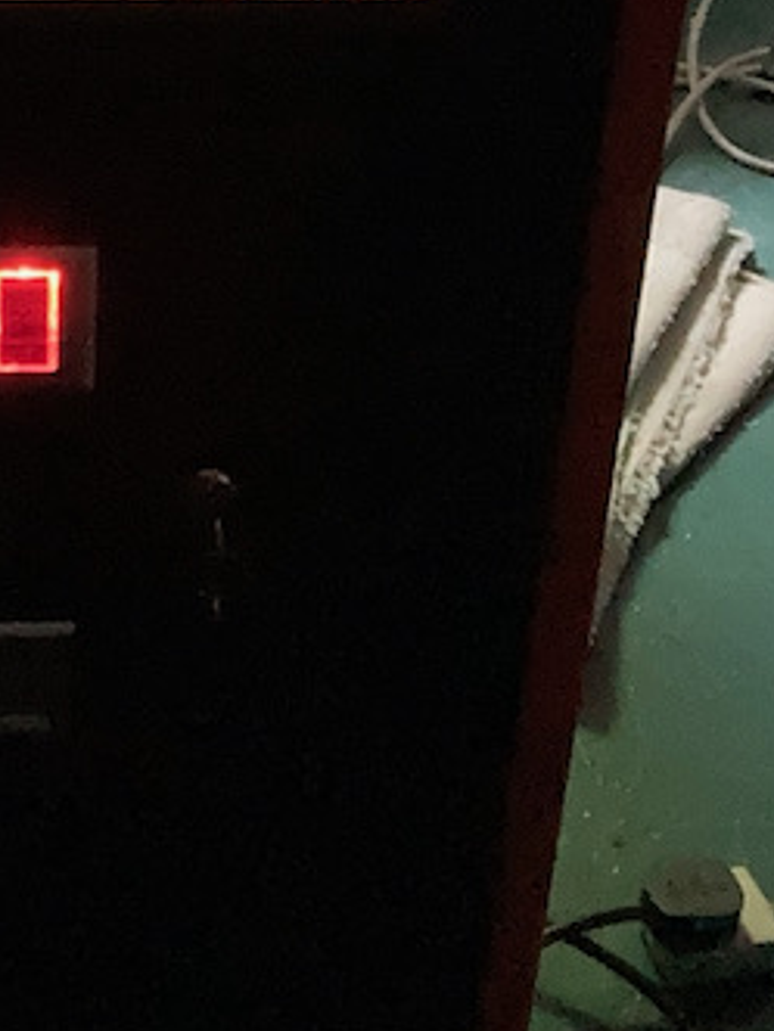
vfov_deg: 17.4
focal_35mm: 108
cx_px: -106
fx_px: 3220
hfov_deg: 13.4
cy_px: -171
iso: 1250
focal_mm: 3.99
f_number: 1.8
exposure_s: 1/4
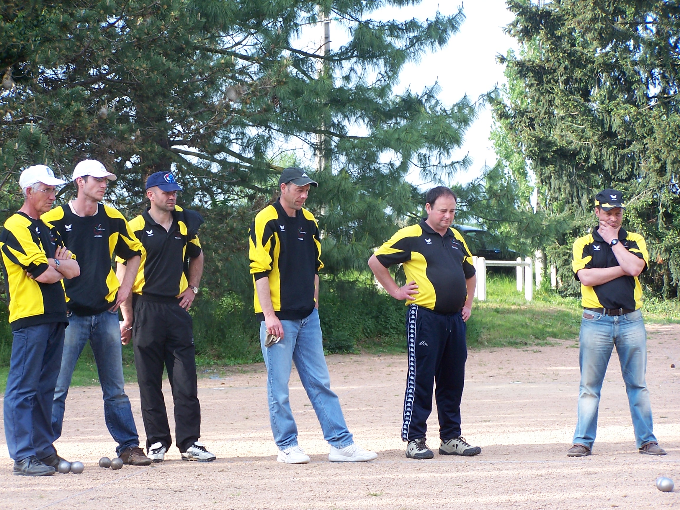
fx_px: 2514
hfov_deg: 15.4
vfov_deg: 11.6
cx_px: 340
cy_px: 255
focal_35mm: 128
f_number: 3.2
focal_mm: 21.2
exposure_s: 1/180
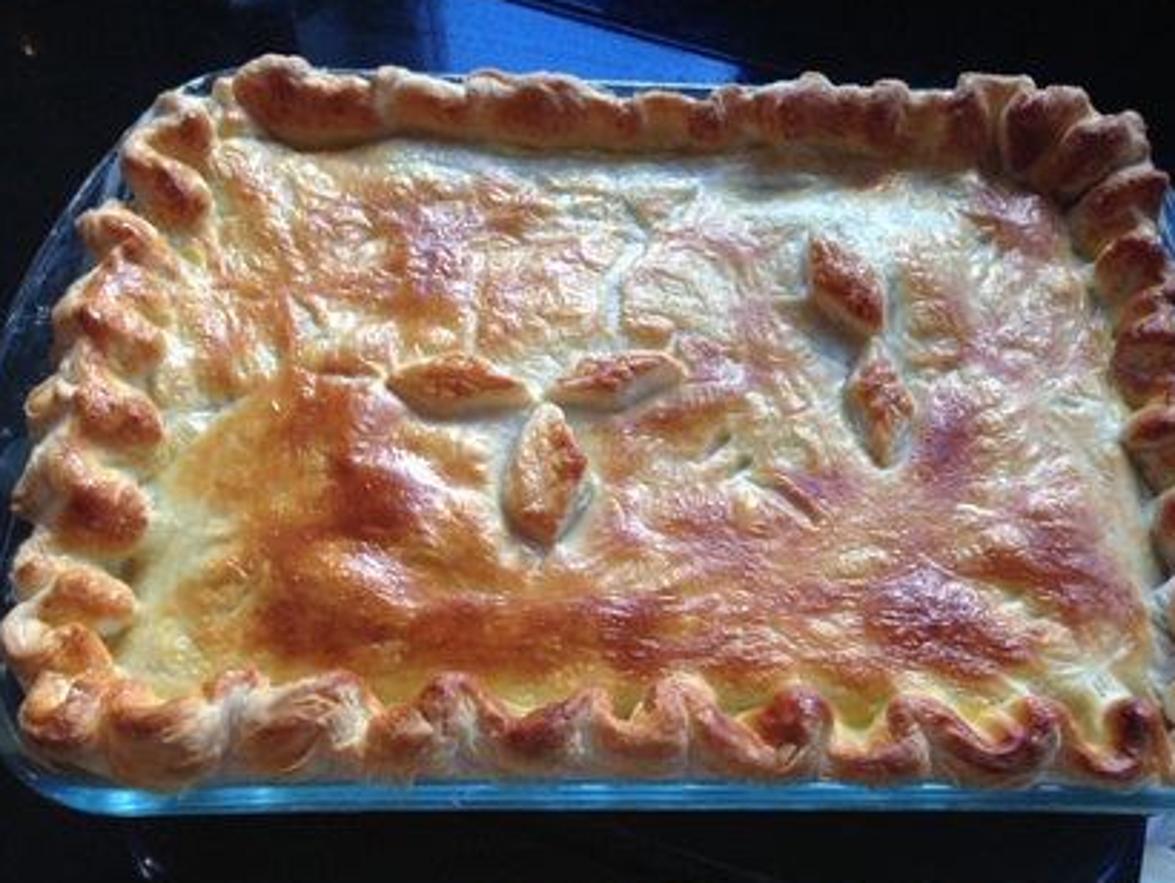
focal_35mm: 37
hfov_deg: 50.0
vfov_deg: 38.7
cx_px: 653
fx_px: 1257
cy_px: 457
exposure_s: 1/60
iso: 64
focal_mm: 4.12
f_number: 2.4
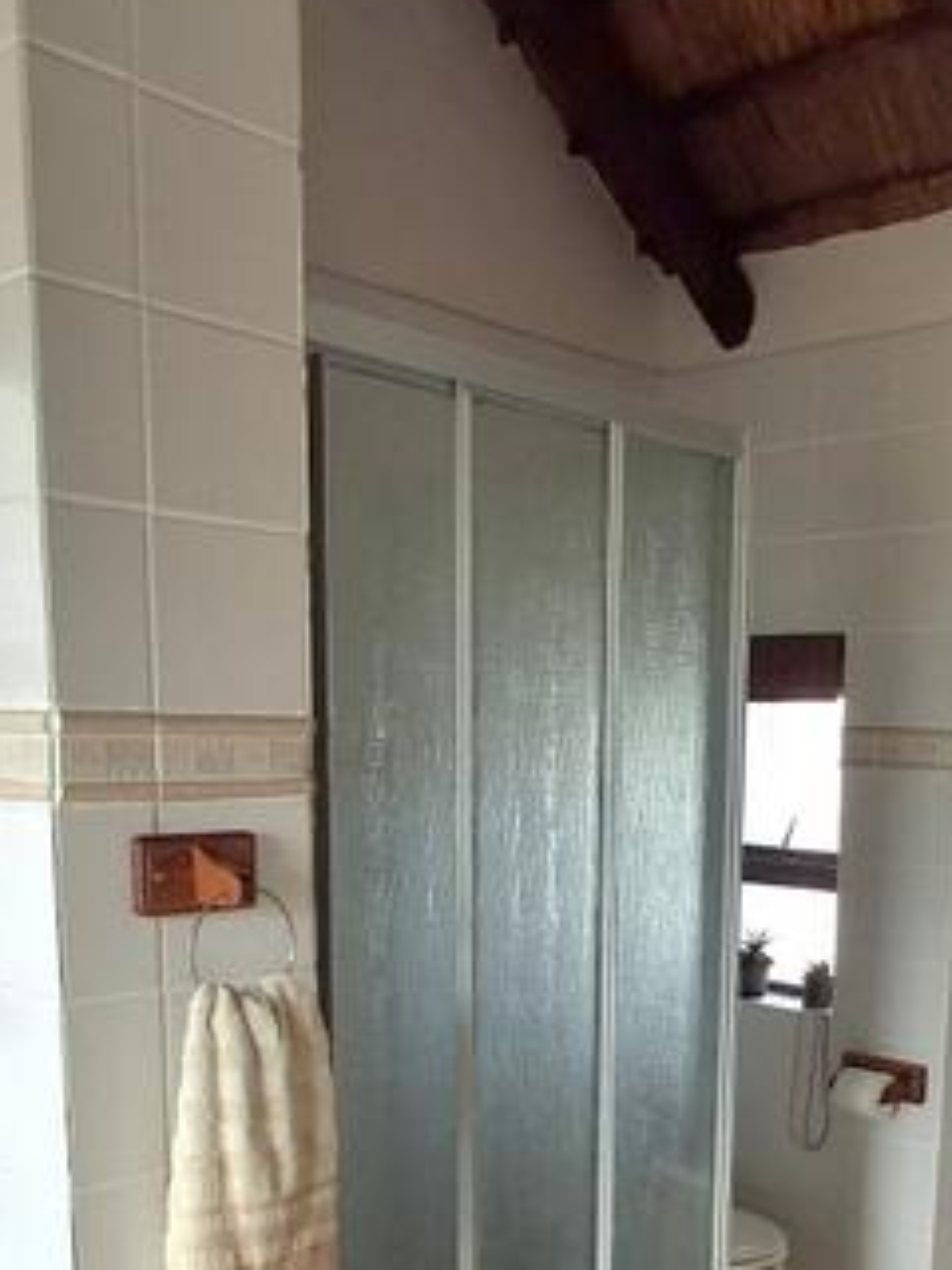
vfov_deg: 44.6
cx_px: 615
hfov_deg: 35.7
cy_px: 1008
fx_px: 1467
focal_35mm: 40
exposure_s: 1/119
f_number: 2.2
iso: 40
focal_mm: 1.64
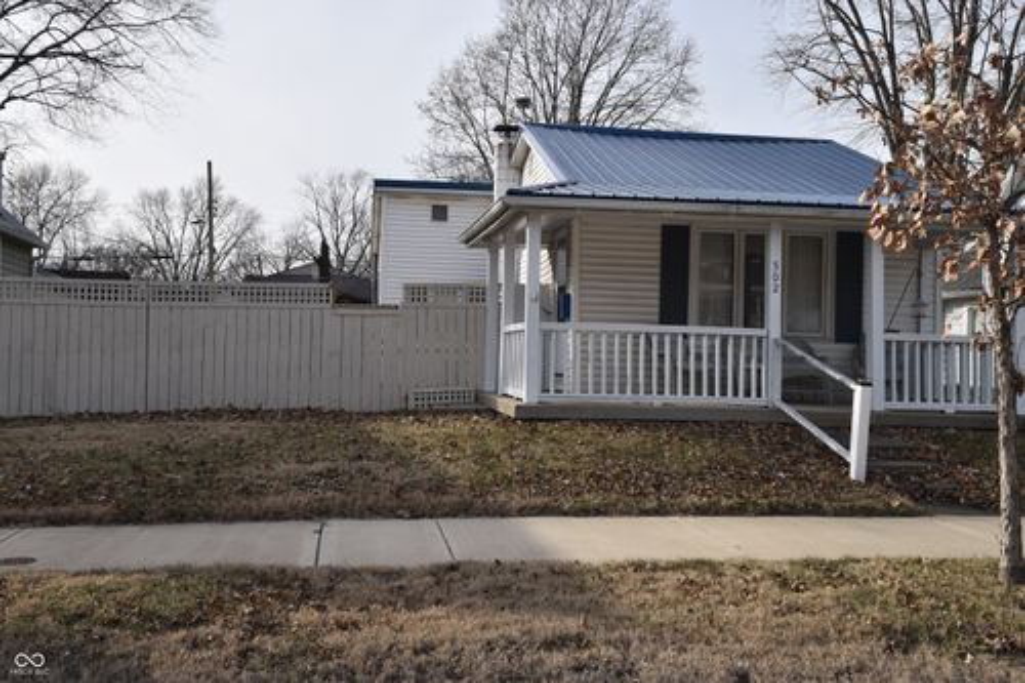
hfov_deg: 53.1
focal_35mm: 36
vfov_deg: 36.8
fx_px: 1025
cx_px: 512
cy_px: 342
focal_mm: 24
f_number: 9
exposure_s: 1/320
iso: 200
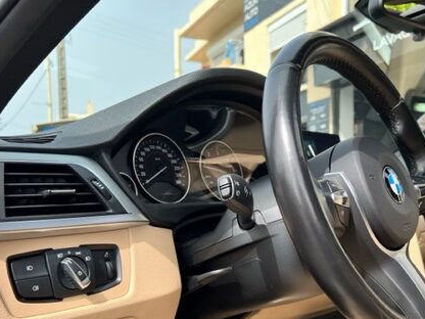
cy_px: 228
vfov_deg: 35.4
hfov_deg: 46.4
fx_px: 491
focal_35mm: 40
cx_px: 268
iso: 50
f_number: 1.5
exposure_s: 1/840
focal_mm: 5.7
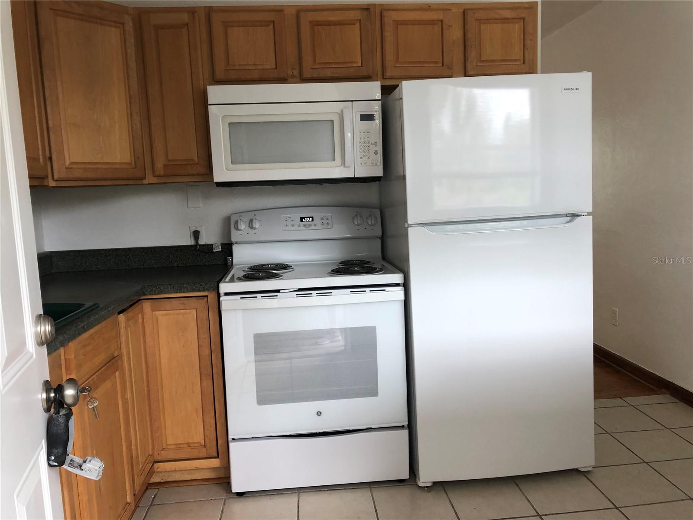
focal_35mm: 28
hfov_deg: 63.4
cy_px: 260
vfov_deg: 49.7
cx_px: 346
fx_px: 561
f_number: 1.8
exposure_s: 1/24
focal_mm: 3.99
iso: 40
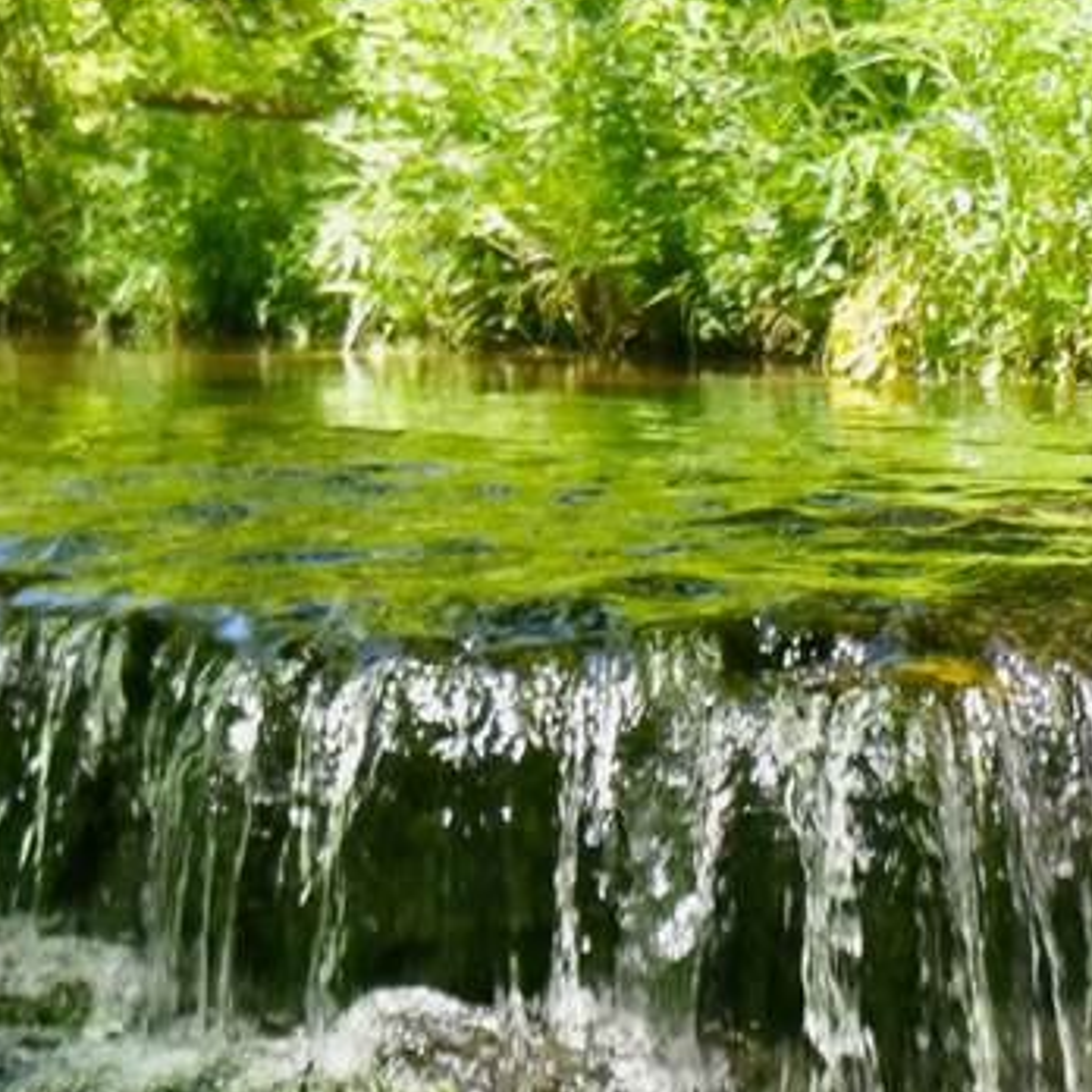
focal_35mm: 100
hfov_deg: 16.2
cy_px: 689
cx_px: 1528
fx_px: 3569
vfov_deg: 17.4
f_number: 5
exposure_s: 1/250
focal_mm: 16
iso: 400
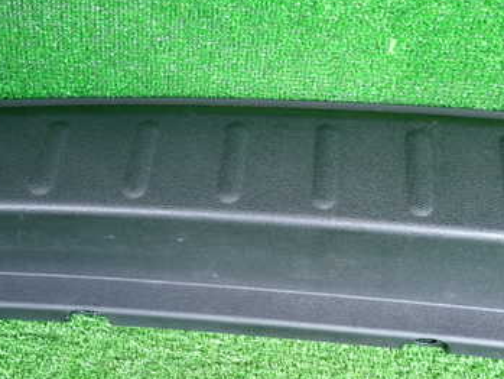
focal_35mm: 43
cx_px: 248
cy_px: 213
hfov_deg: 43.8
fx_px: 626
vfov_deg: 33.6
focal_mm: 4.5
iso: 200
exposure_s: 1/60
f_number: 2
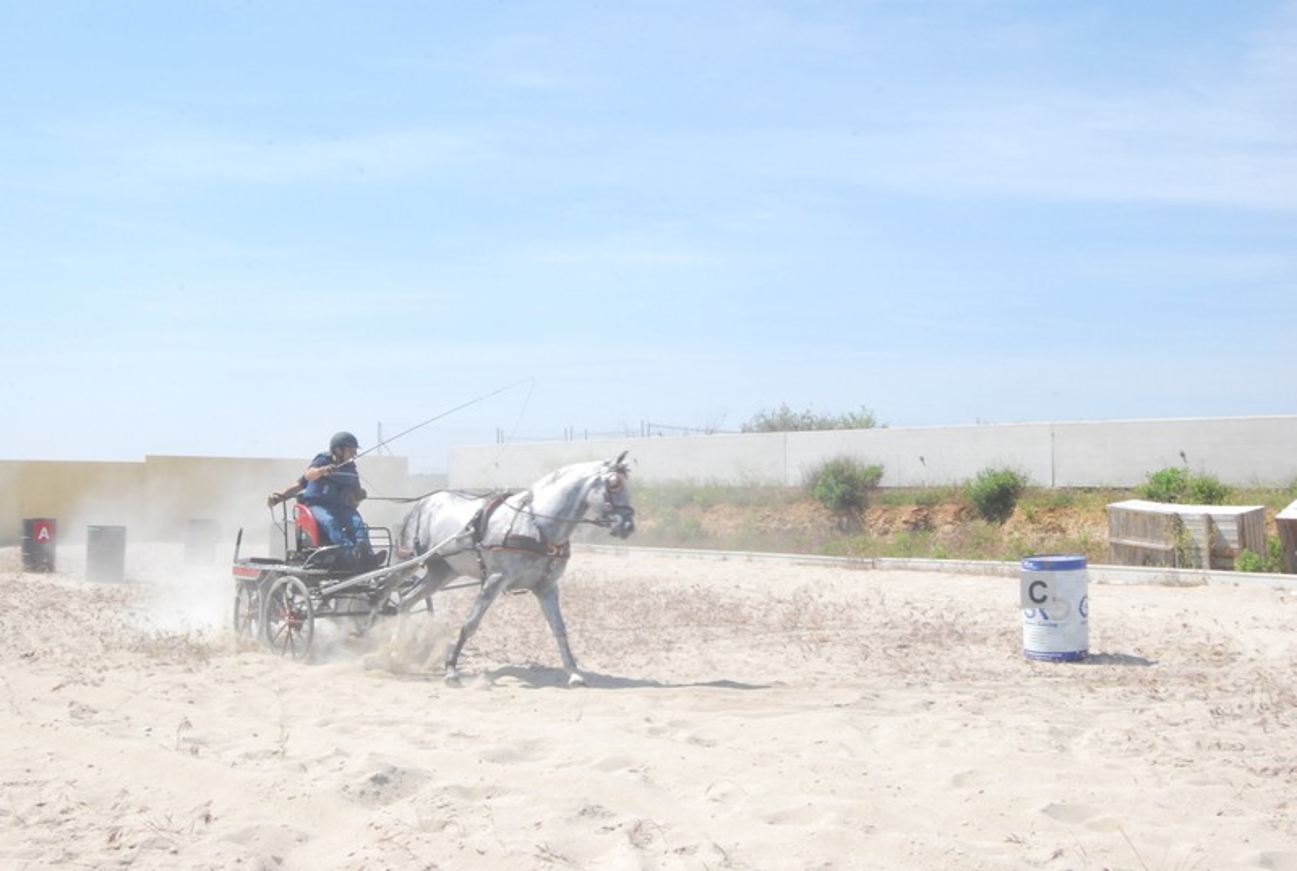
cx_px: 648
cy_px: 436
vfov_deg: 32.0
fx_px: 1516
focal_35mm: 42
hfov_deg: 46.3
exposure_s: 1/125
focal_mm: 28
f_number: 25
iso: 800
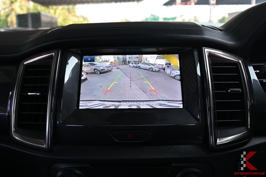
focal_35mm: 39
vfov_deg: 34.2
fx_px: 288
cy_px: 88
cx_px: 133
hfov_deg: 49.6
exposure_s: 1/30
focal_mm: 26.5
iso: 200
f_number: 5.6
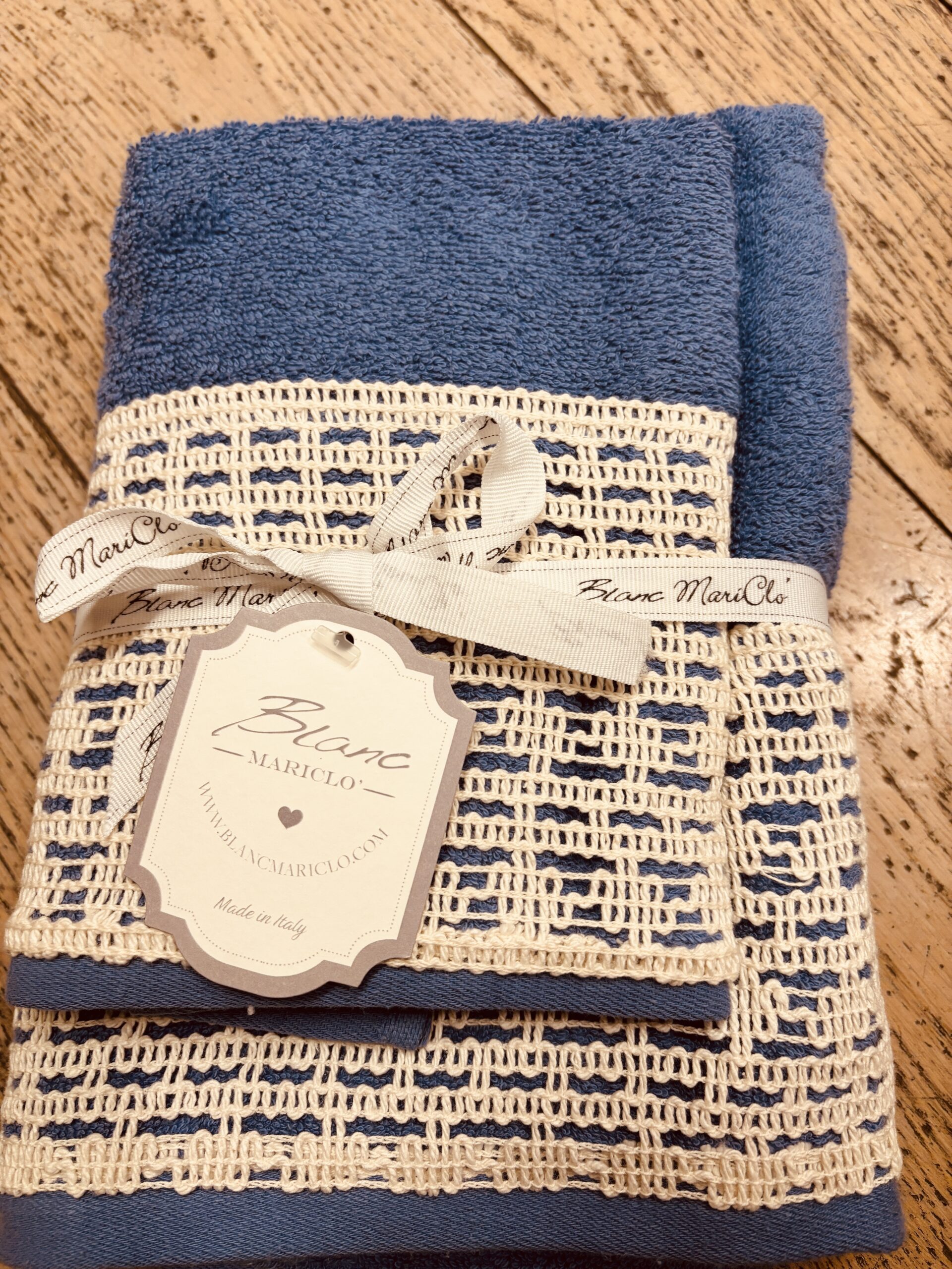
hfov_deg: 53.1
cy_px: 634
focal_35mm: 26
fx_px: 953
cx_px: 476
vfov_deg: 67.3
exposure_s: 1/100
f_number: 1.6
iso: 100
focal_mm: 5.96
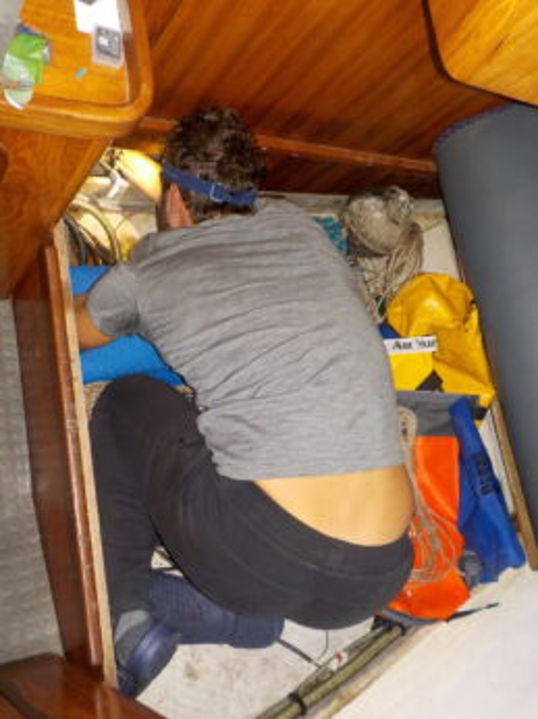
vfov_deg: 60.0
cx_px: 269
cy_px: 360
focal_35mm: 30
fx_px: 622
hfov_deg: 46.7
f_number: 3.3
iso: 200
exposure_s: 1/30
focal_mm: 4.1
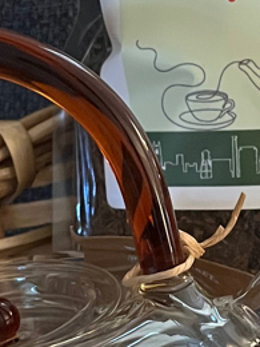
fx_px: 1202
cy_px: 332
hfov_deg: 12.3
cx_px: 167
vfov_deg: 16.1
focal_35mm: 120
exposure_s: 1/30
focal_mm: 5.1
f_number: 1.6
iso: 800
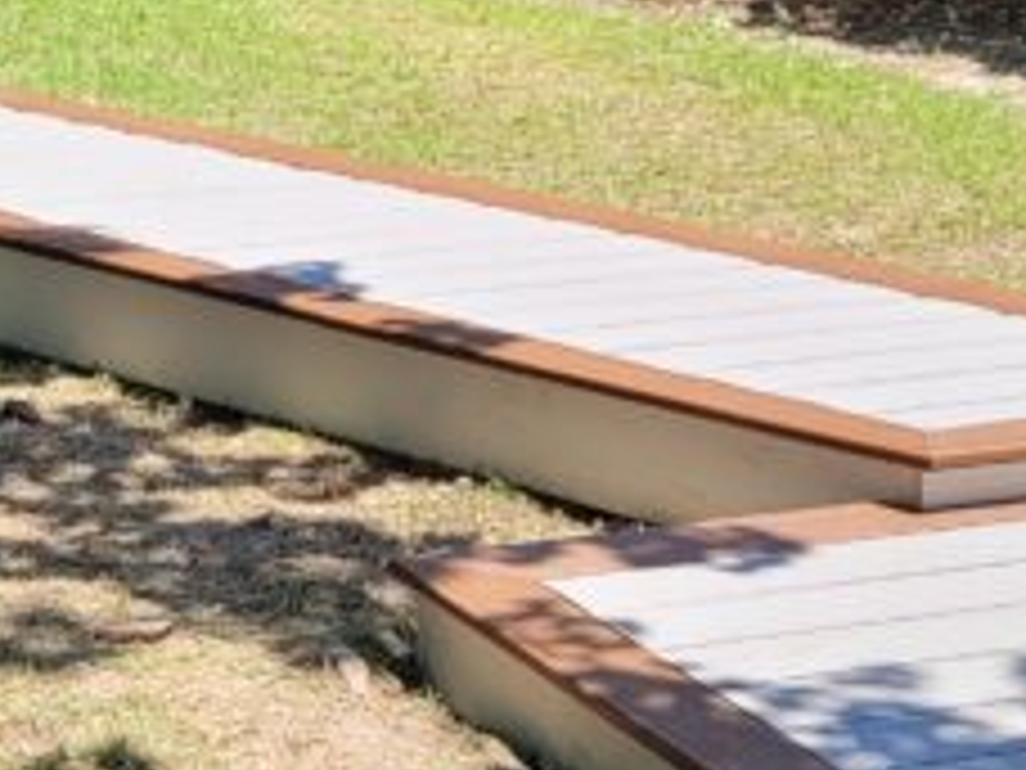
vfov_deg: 12.6
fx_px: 3468
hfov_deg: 16.6
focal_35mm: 117
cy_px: 108
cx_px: 130
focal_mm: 5.4
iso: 40
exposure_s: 1/880
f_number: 1.8
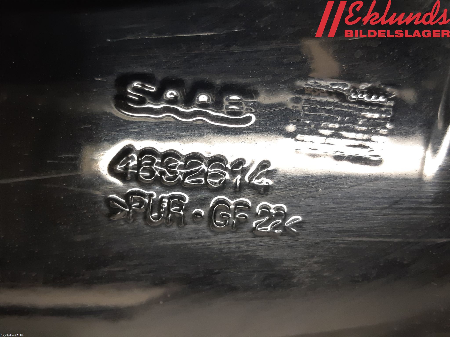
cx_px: 225
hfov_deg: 67.3
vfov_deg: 53.1
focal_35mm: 26
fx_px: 338
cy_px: 168
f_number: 1.7
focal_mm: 3.93
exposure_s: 1/50
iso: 80
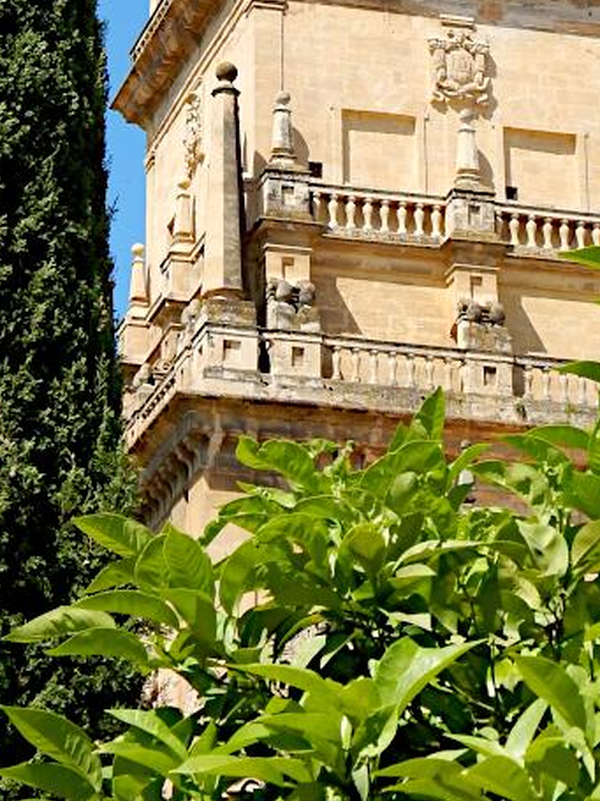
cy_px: -51
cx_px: 371
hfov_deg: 10.2
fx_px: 3353
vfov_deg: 13.4
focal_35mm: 145
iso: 125
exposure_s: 1/800
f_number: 3.8
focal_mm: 9.7
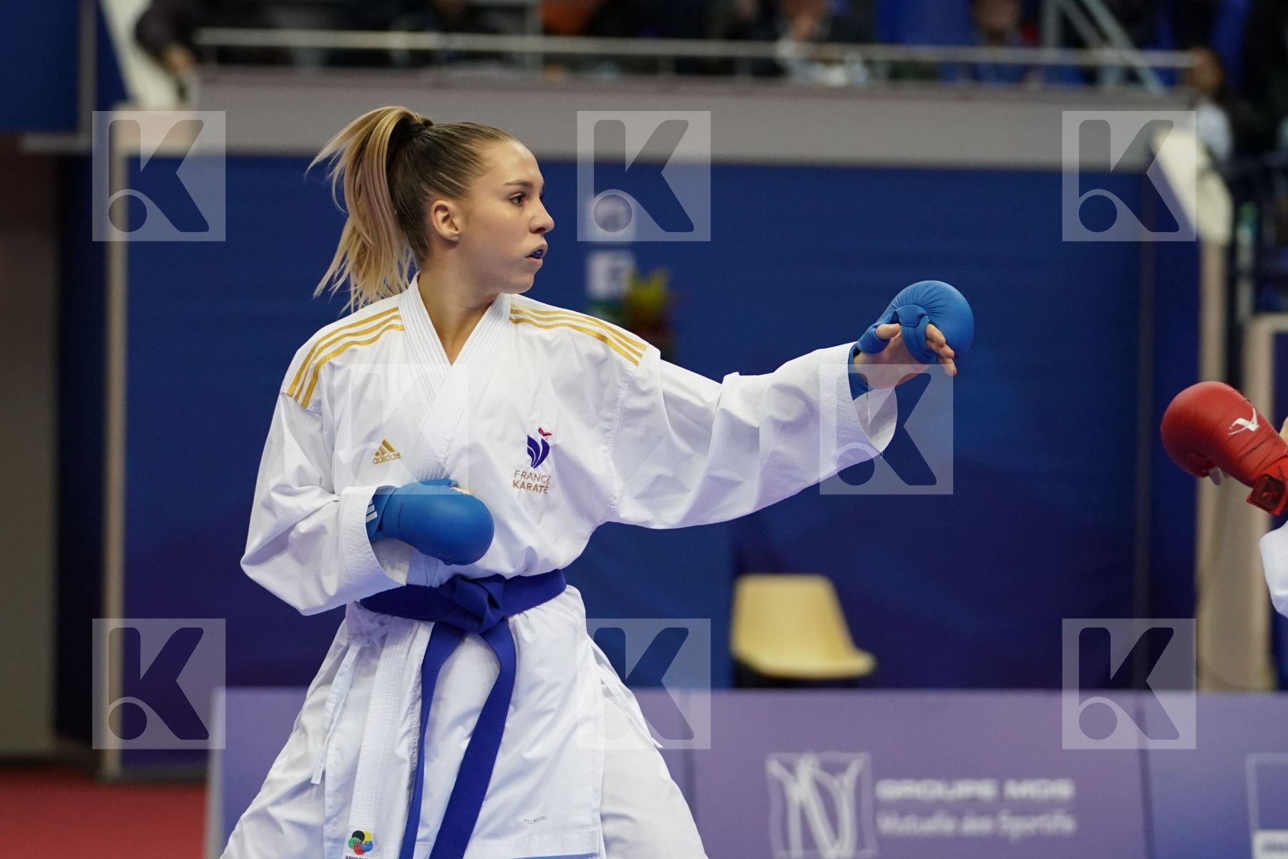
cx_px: 644
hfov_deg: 12.0
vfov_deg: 8.0
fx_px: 6118
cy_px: 430
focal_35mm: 171
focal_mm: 114
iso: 3200
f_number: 2.8
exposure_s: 1/1000
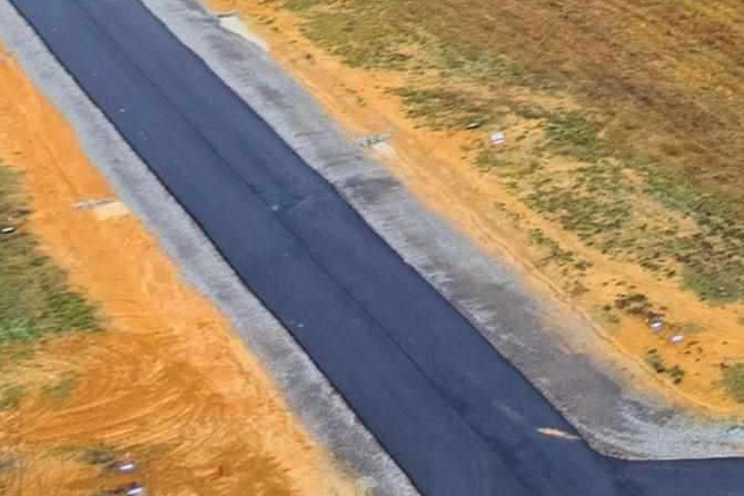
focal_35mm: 112
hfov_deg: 14.5
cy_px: 30
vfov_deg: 12.1
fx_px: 2314
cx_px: 1569
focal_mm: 8.7
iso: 220
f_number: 1.8
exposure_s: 1/1500
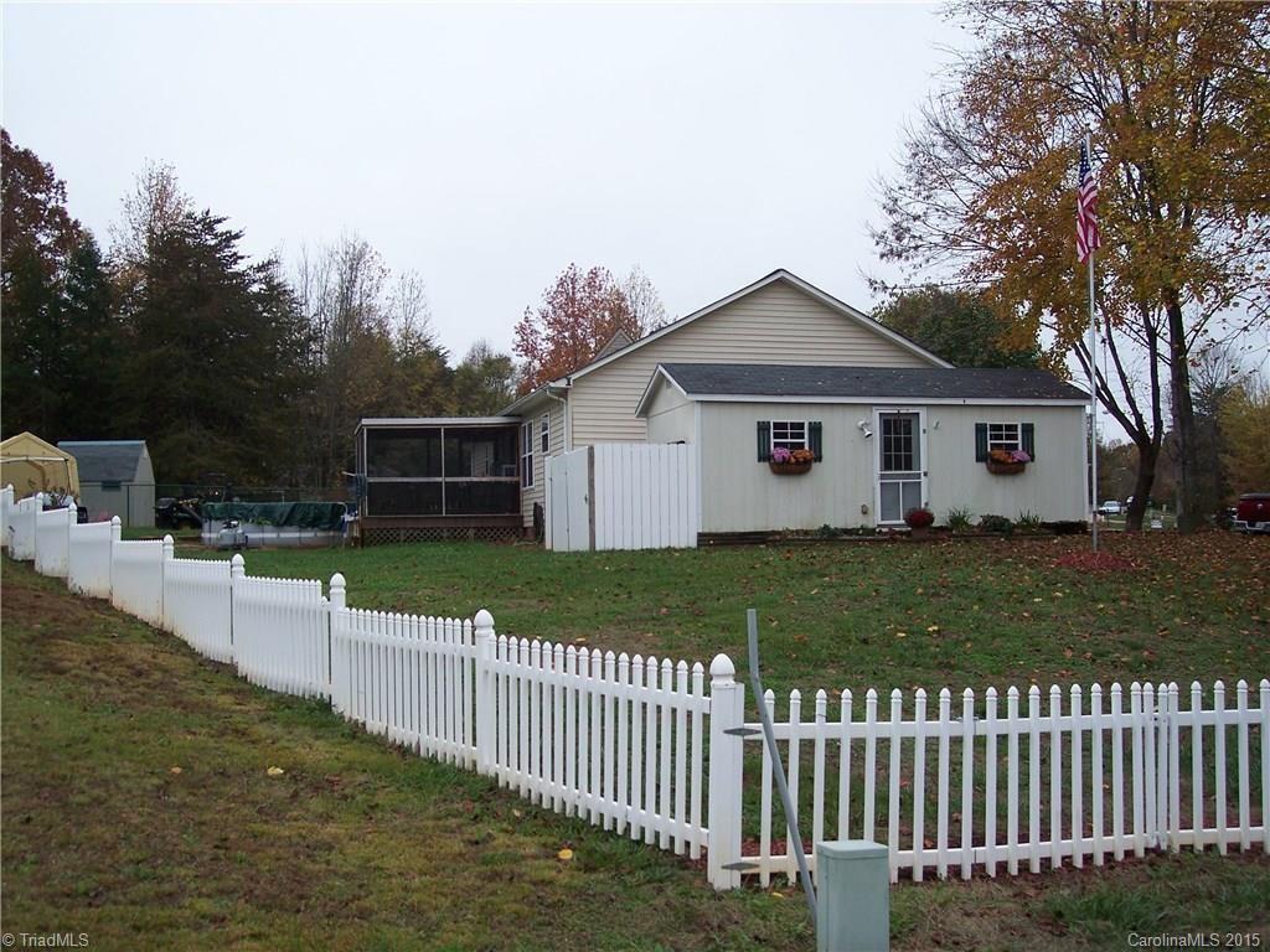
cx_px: 635
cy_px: 476
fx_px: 1431
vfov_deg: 36.8
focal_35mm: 39
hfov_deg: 47.9
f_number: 3.4
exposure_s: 1/250
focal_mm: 8
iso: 100
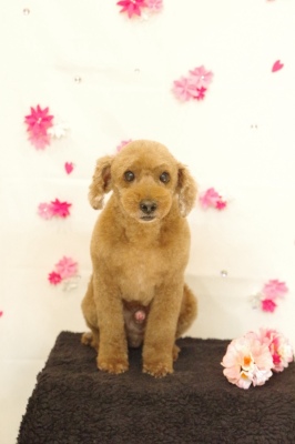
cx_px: 148
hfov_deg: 16.6
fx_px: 1010
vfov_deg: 24.8
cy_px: 222
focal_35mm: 82
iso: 8000
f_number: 4.5
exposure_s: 1/250
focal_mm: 55
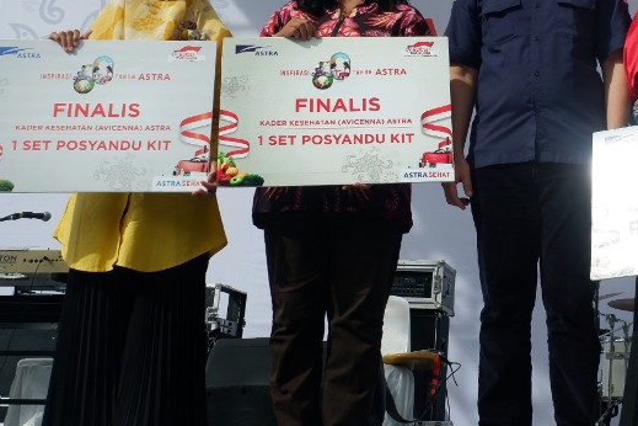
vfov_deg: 18.0
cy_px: 60
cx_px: 599
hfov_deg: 25.9
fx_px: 1329
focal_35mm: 75
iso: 200
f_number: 9
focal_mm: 25.6
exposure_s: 1/420
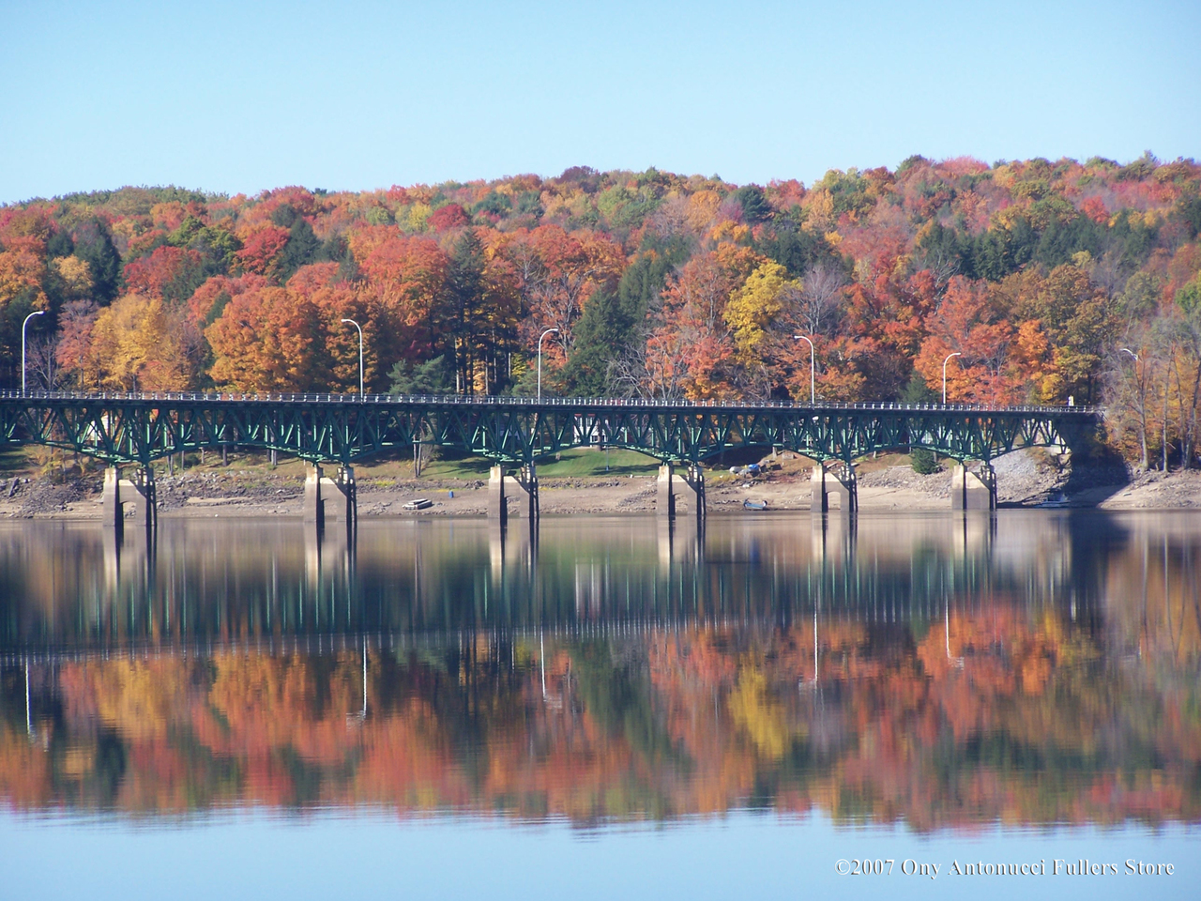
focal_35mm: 189
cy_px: 450
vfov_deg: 7.9
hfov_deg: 10.5
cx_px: 600
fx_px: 6557
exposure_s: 1/750
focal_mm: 31.3
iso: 80
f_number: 3.2
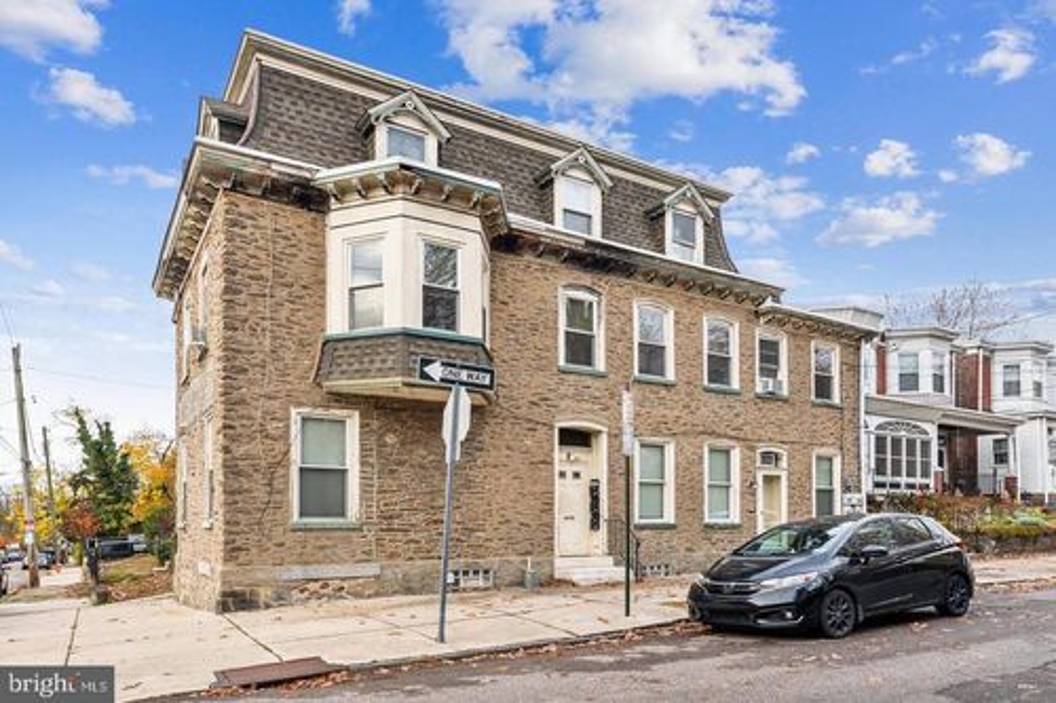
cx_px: 528
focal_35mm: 22
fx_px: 660
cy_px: 352
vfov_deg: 56.1
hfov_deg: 77.3
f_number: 11
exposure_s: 1/160
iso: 640
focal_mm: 22.5
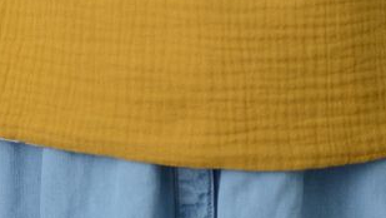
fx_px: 1819
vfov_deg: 6.7
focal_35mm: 178
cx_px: 190
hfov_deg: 12.1
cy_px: -143
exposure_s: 1/125
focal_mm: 35
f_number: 3.5
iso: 800
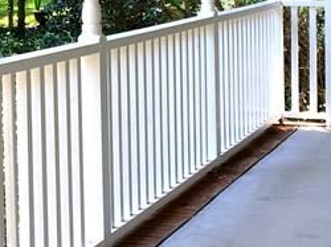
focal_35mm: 119
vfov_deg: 12.2
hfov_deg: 16.3
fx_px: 1137
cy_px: -28
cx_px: 23
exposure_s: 1/120
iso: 25
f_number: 2.2
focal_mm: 4.15
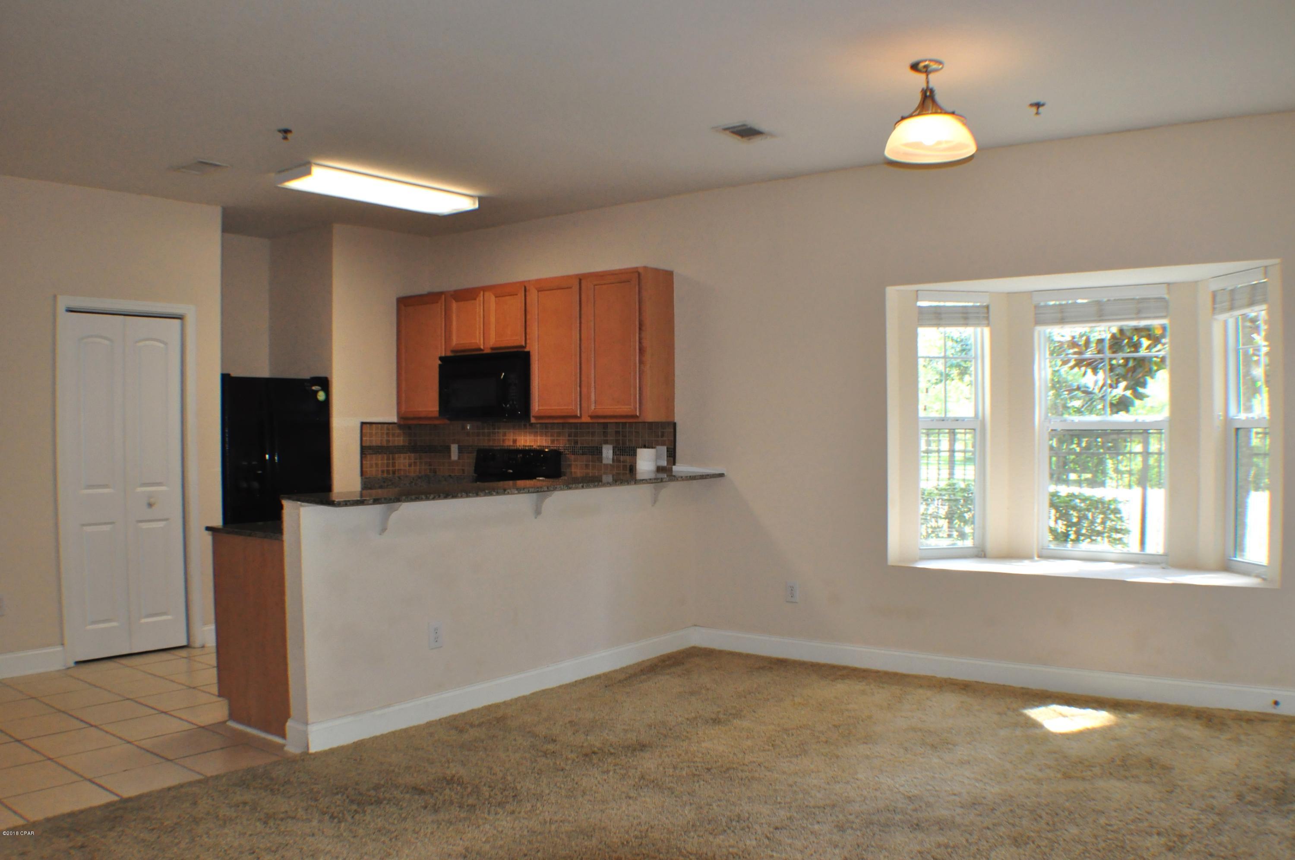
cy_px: 430
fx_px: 1293
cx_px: 648
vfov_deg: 36.8
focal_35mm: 36
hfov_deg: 53.2
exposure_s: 1/60
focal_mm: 24
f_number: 8
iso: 1000
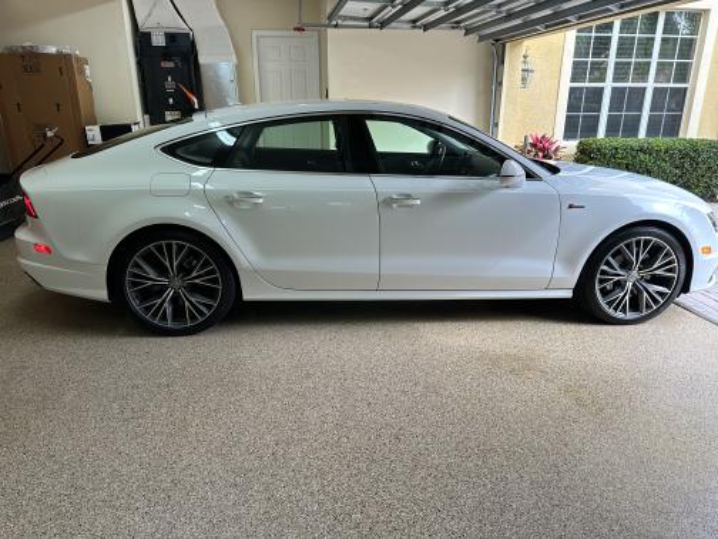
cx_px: 359
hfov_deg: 71.6
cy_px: 270
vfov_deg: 56.8
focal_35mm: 24
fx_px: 498
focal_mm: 6.86
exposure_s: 1/191
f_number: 1.78
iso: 64
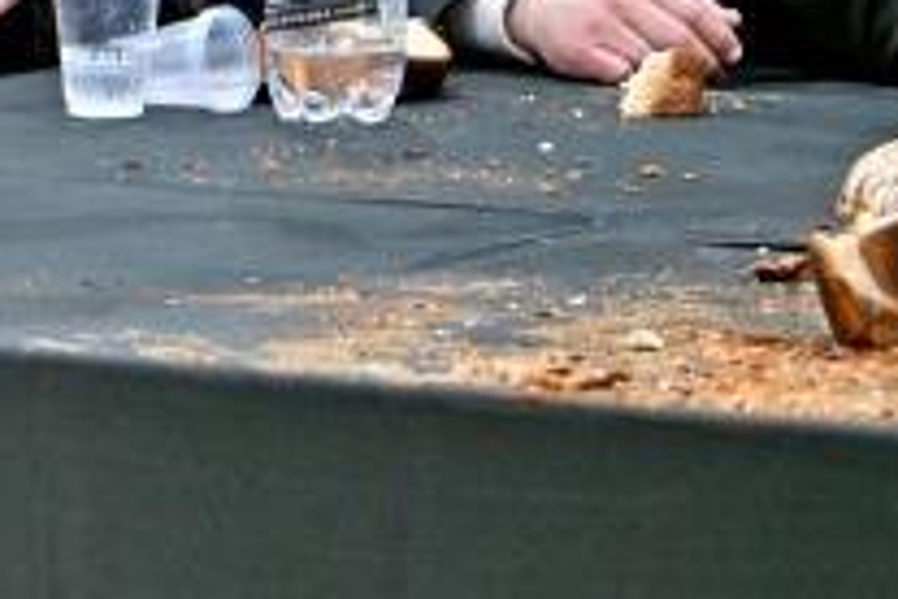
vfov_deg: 3.7
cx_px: -1258
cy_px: -558
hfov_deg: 5.4
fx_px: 9254
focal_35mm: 371
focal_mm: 75
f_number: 2.8
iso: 400
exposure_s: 1/125
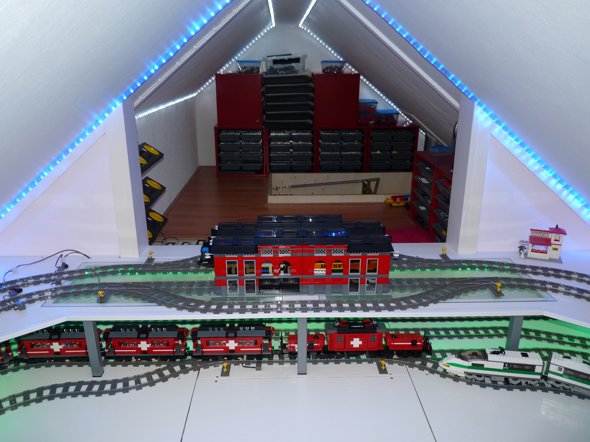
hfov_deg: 65.3
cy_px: 221
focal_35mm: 27
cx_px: 295
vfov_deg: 51.4
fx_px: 460
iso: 100
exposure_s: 1/30
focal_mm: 4.8
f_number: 2.8
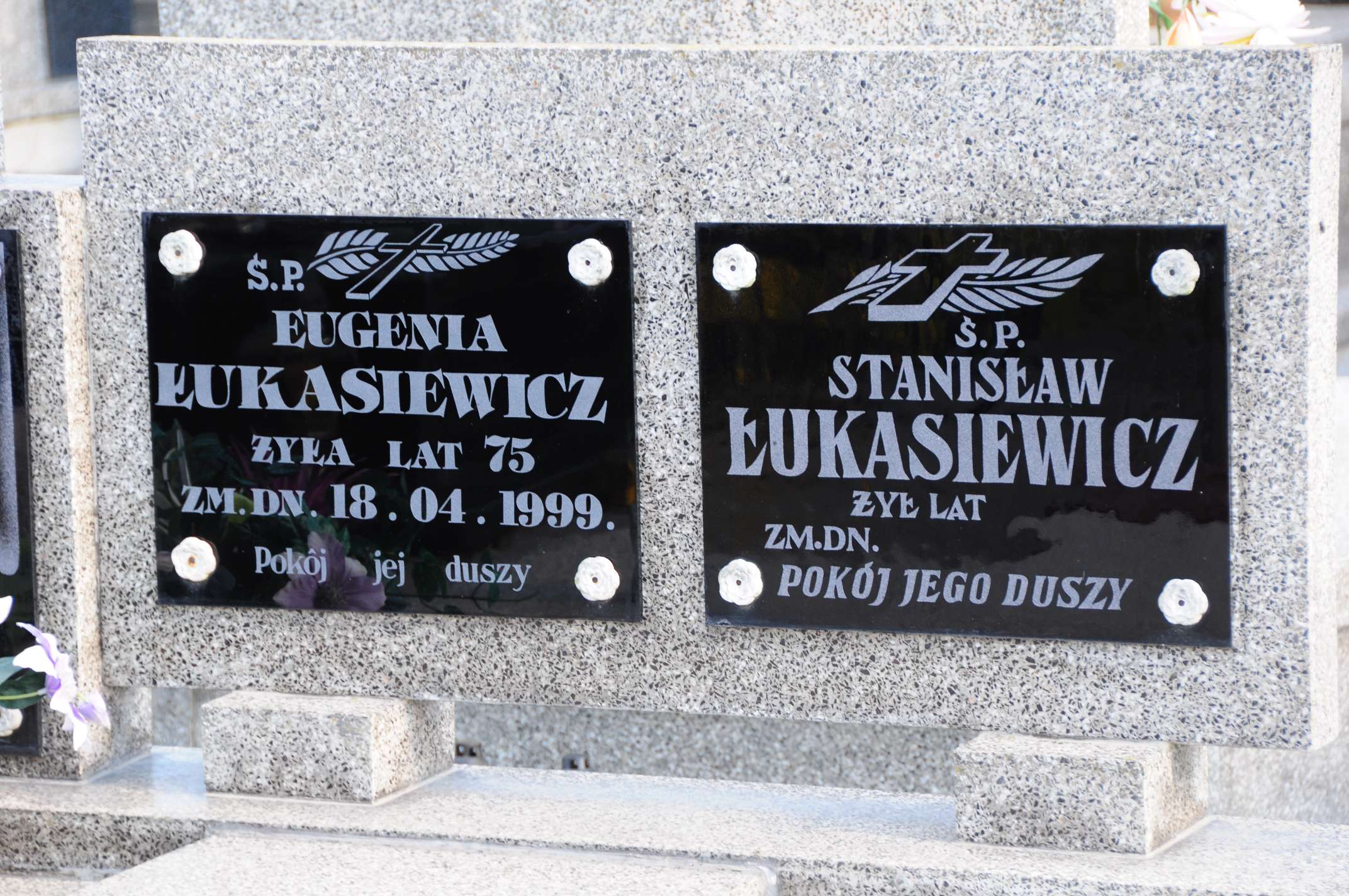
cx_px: 674
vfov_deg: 8.7
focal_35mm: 158
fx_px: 5895
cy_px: 448
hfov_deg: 13.1
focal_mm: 105
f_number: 7.1
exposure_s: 1/80
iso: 320
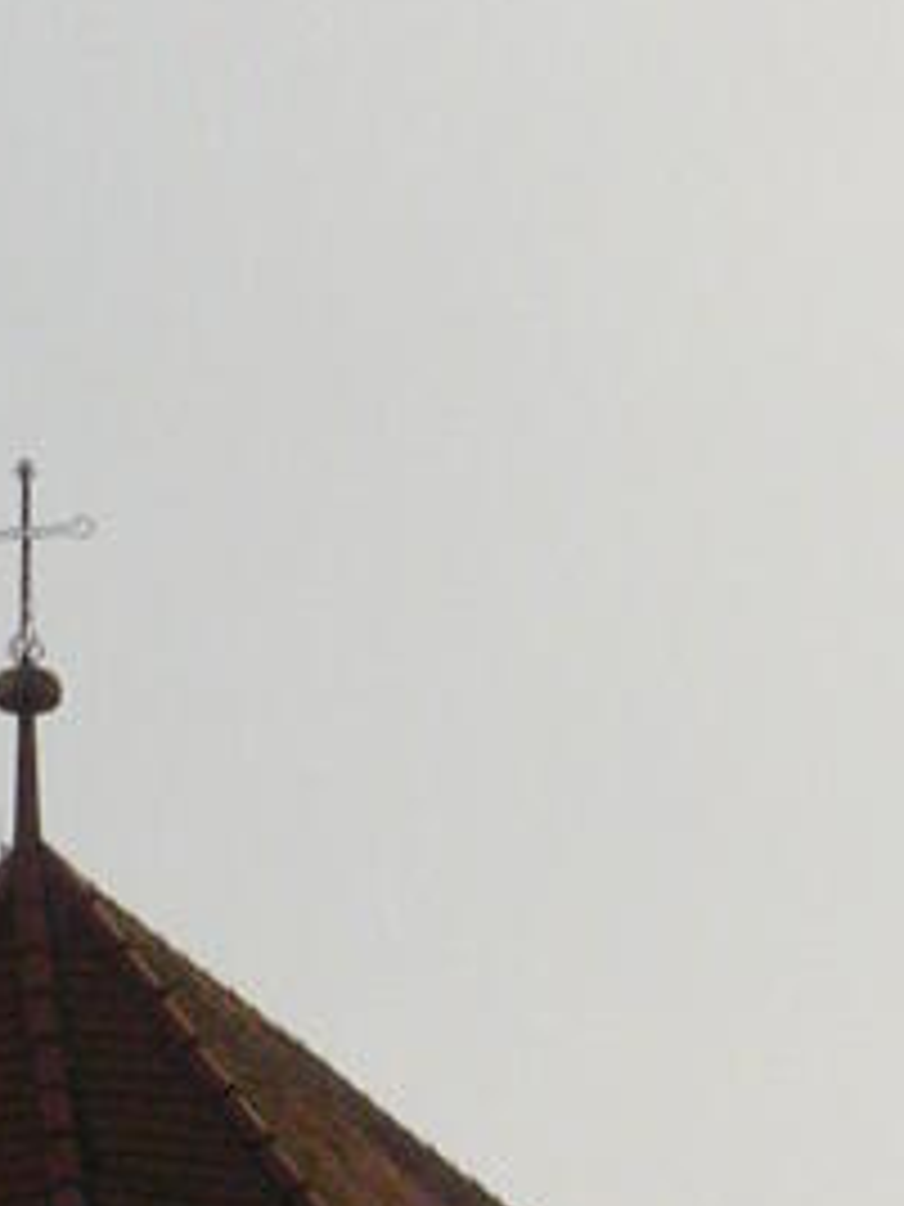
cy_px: 1768
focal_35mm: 558
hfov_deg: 2.7
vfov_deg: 3.5
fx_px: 19430
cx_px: 1034
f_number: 8
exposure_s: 1/640
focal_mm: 17.3
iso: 200
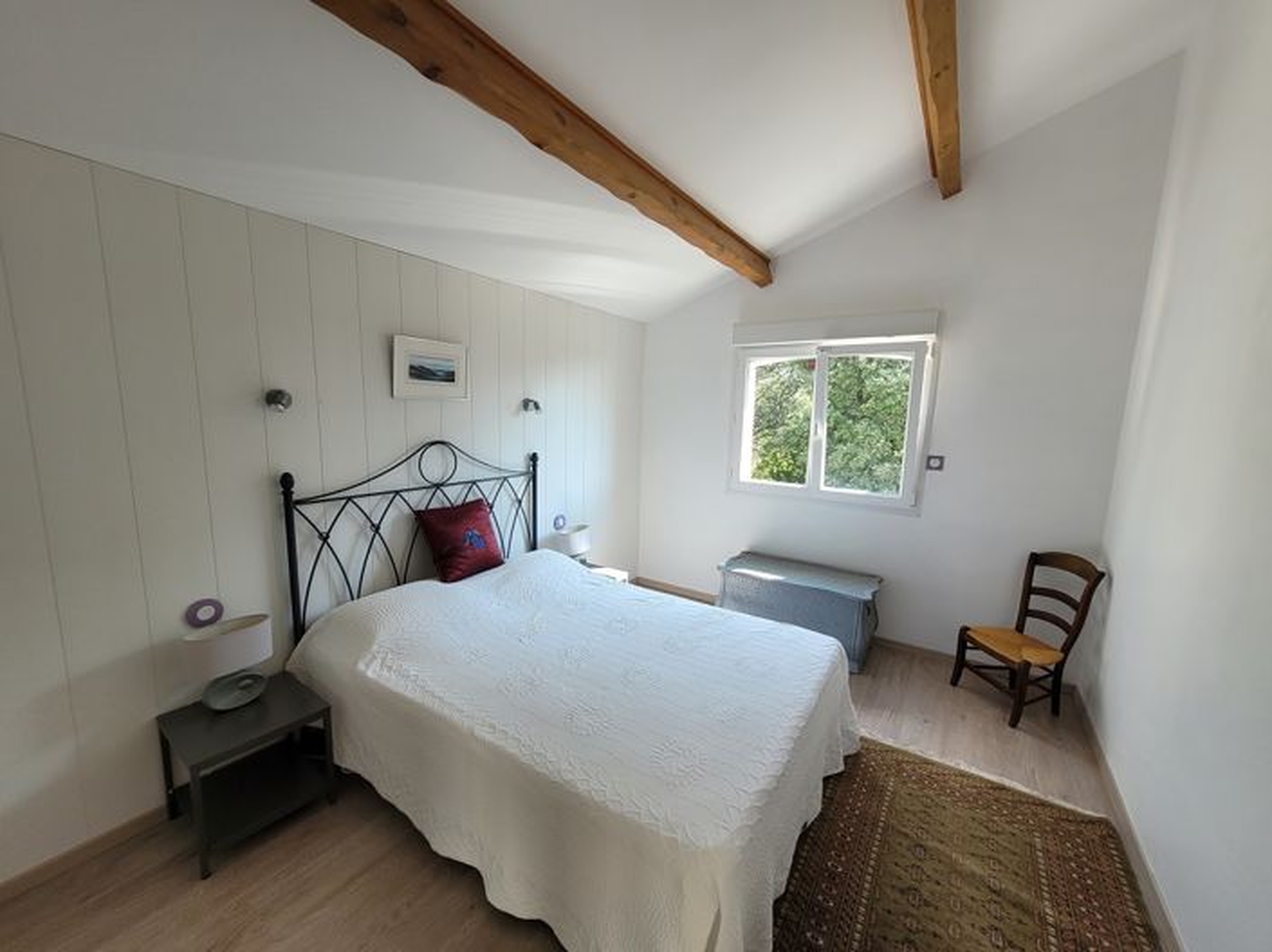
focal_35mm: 13
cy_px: 476
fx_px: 477
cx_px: 636
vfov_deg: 89.9
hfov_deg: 106.2
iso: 50
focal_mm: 1.74
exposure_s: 1/60
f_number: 2.2
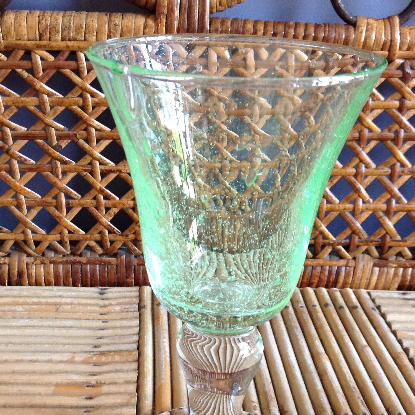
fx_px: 760
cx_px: 187
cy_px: 270
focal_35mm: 56
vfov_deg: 30.4
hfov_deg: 30.5
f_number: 2.4
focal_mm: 4.28
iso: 250
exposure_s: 1/15
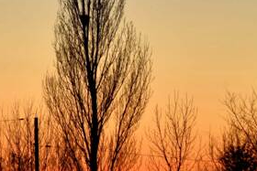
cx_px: -164
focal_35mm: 565
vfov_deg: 2.4
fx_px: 4035
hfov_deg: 3.6
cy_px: -27
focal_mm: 135
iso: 100
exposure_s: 1/1.3
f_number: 11
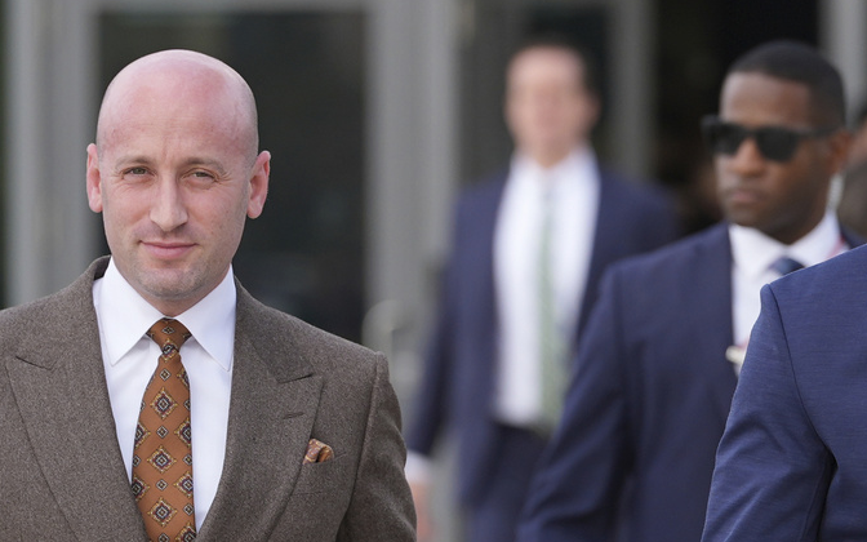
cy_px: 350
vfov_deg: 2.8
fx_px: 11011
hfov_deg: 4.5
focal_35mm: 466
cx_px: 657
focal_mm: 200
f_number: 4
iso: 320
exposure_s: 1/1000
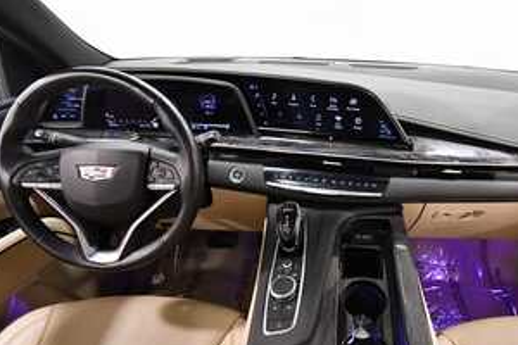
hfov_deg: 81.8
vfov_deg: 61.9
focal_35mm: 20
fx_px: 288
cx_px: 335
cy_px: 185
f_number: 4.5
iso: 3200
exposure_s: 1/100
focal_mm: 10
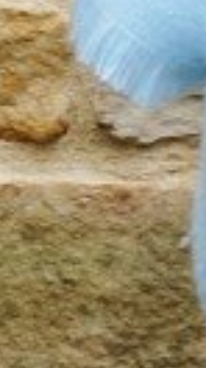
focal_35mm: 475
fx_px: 4625
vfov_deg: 4.3
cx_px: 496
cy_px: -881
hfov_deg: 2.5
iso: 1000
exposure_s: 1/250
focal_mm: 39
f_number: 5.6
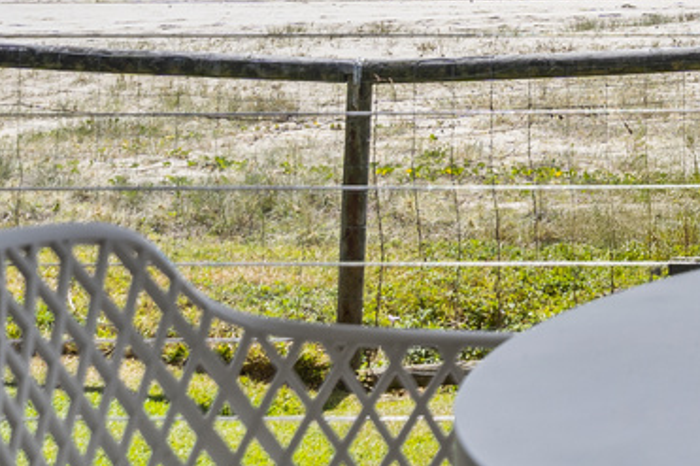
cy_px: -361
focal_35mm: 151
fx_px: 2935
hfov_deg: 12.4
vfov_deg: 8.7
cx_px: 1287
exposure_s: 1/250
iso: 125
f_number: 7.1
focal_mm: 35
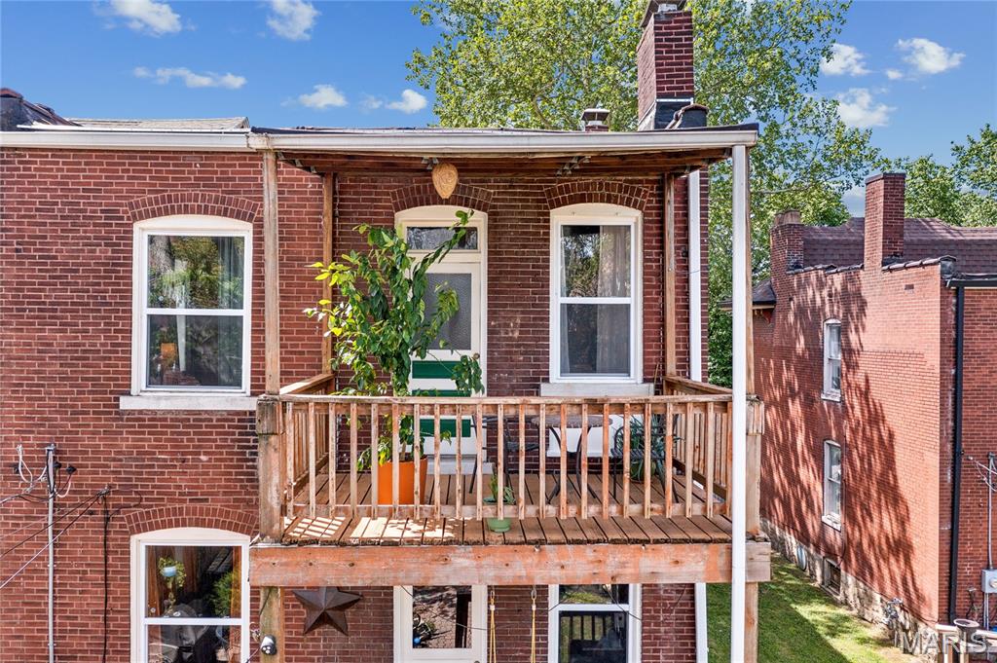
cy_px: 332
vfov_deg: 46.3
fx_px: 775
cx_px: 498
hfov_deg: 65.5
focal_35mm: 28
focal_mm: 10.3
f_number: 3.2
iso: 100
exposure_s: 1/40
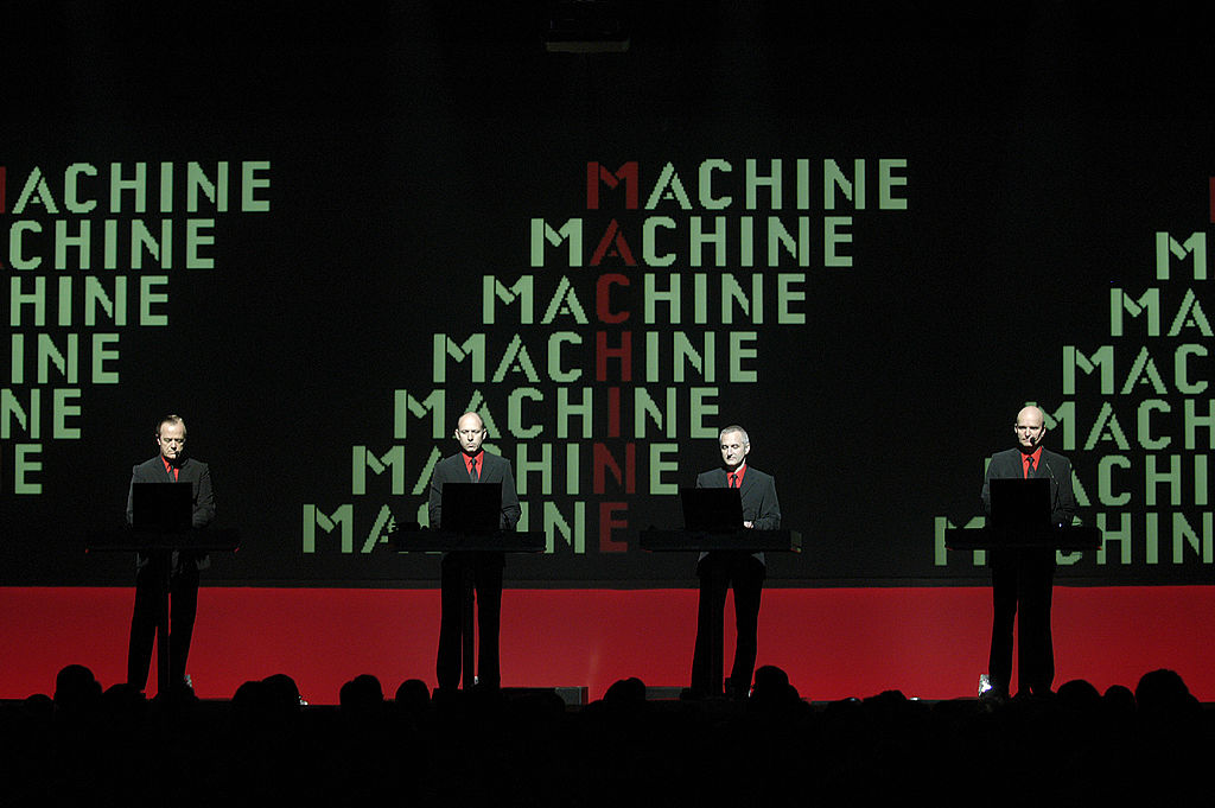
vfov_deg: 13.0
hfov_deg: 19.5
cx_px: 608
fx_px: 3541
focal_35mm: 105
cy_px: 404
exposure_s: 1/80
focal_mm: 70
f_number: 3.2
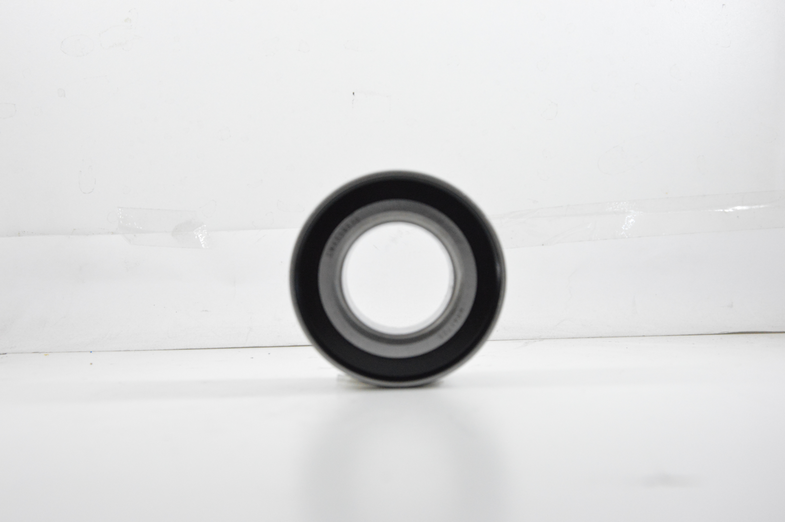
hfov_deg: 35.1
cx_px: 392
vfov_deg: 23.7
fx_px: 1242
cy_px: 261
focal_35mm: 57
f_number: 8
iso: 3200
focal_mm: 38
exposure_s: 1/100
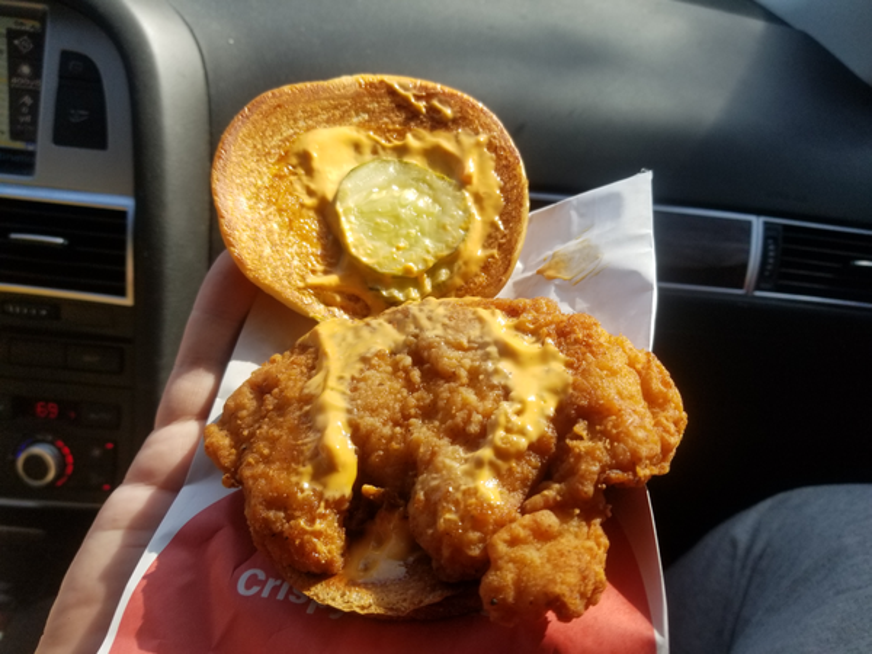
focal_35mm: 26
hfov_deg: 67.3
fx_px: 655
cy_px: 327
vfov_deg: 53.1
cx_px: 436
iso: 50
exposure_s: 1/766
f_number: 1.7
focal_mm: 4.3
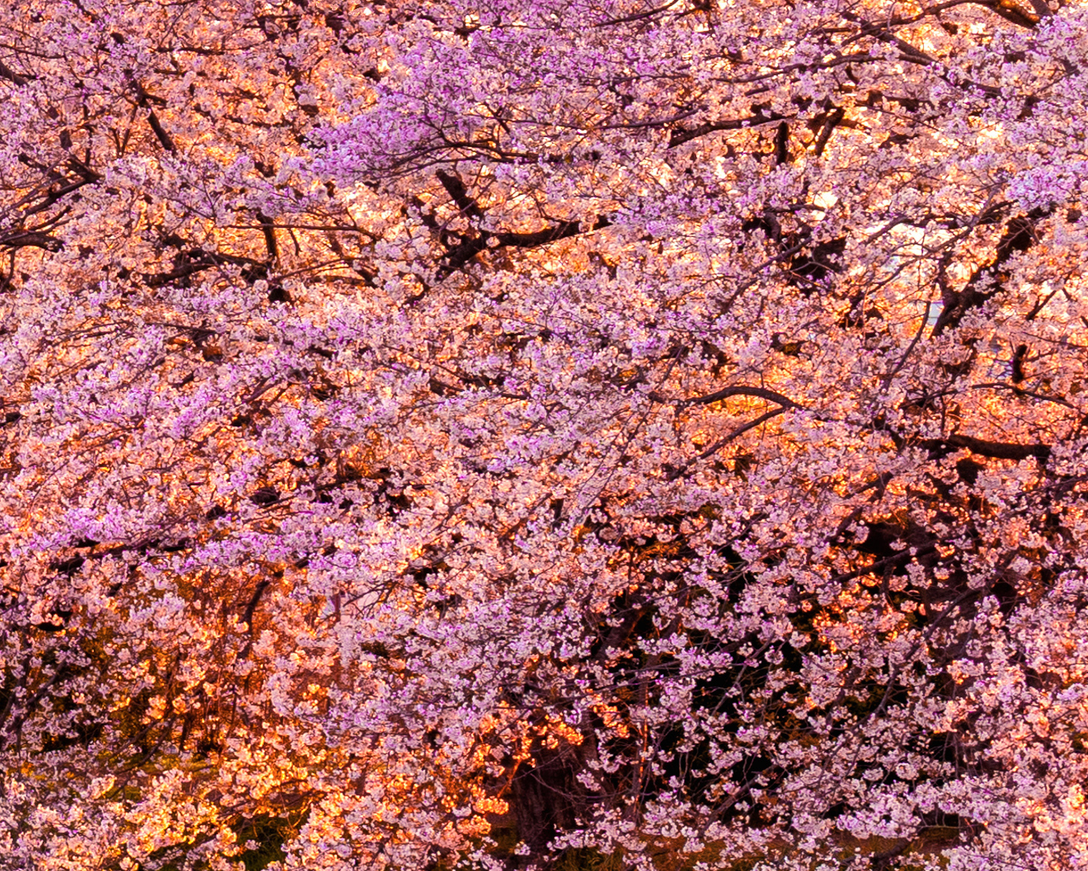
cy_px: 264
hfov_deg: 11.4
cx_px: -782
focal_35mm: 159
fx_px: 5121
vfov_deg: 9.7
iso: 100
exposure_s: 1/50
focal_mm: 41
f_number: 11
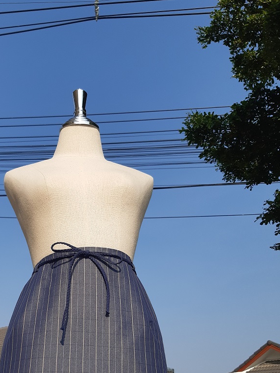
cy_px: 257
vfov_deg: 46.9
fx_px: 421
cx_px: 79
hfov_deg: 36.2
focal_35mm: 39
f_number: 1.7
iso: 40
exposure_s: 1/2358
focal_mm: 3.92
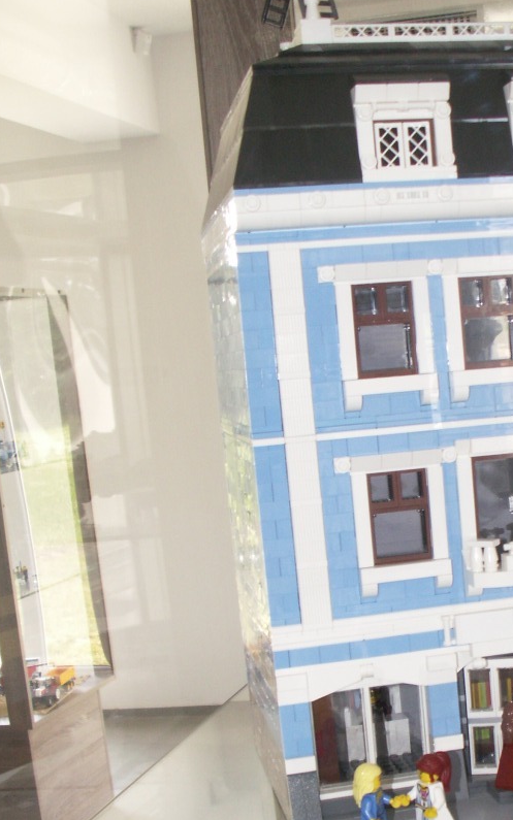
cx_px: 439
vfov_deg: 35.8
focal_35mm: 56
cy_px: 566
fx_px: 1252
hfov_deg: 22.7
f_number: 2.8
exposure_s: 1/60
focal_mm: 5.86
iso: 80
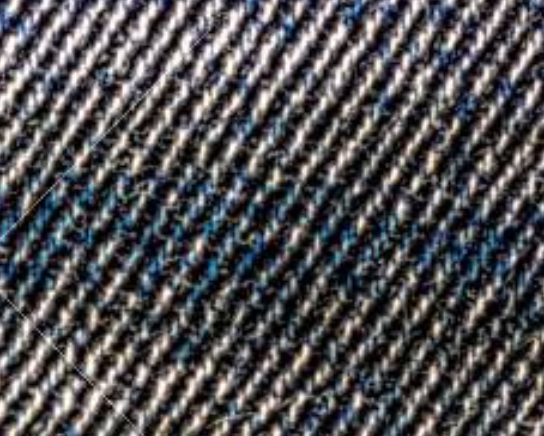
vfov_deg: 3.5
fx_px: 7187
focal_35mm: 446
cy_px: -273
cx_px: 846
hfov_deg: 4.3
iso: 640
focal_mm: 55
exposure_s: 1/60
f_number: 4
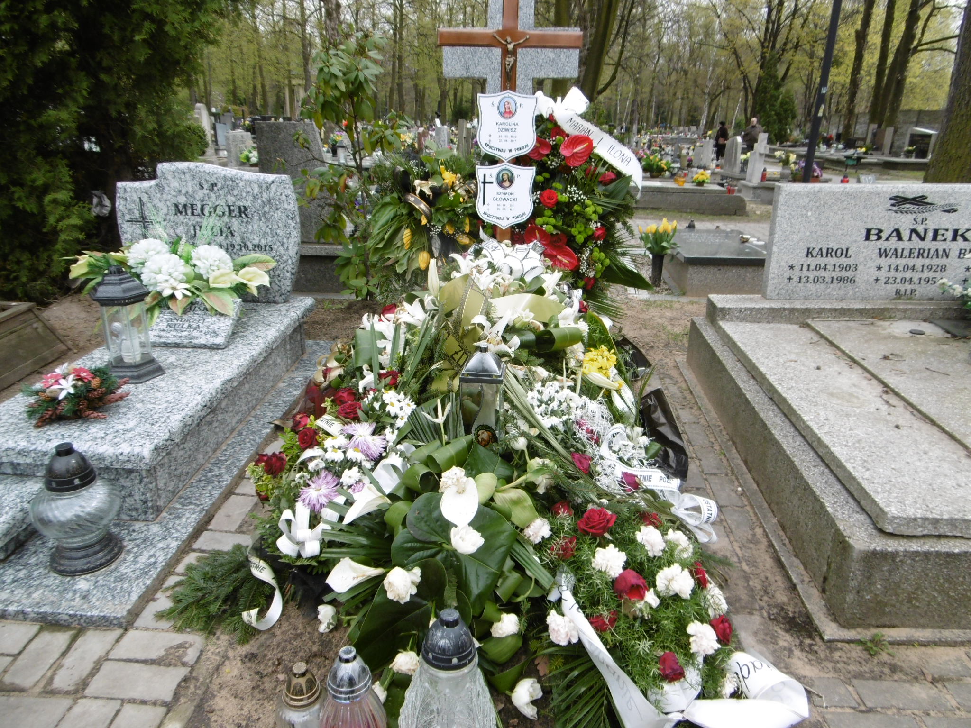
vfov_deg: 56.8
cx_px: 486
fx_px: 673
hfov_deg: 71.6
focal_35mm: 24
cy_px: 364
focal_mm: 4.3
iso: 100
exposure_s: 1/320
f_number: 3.1
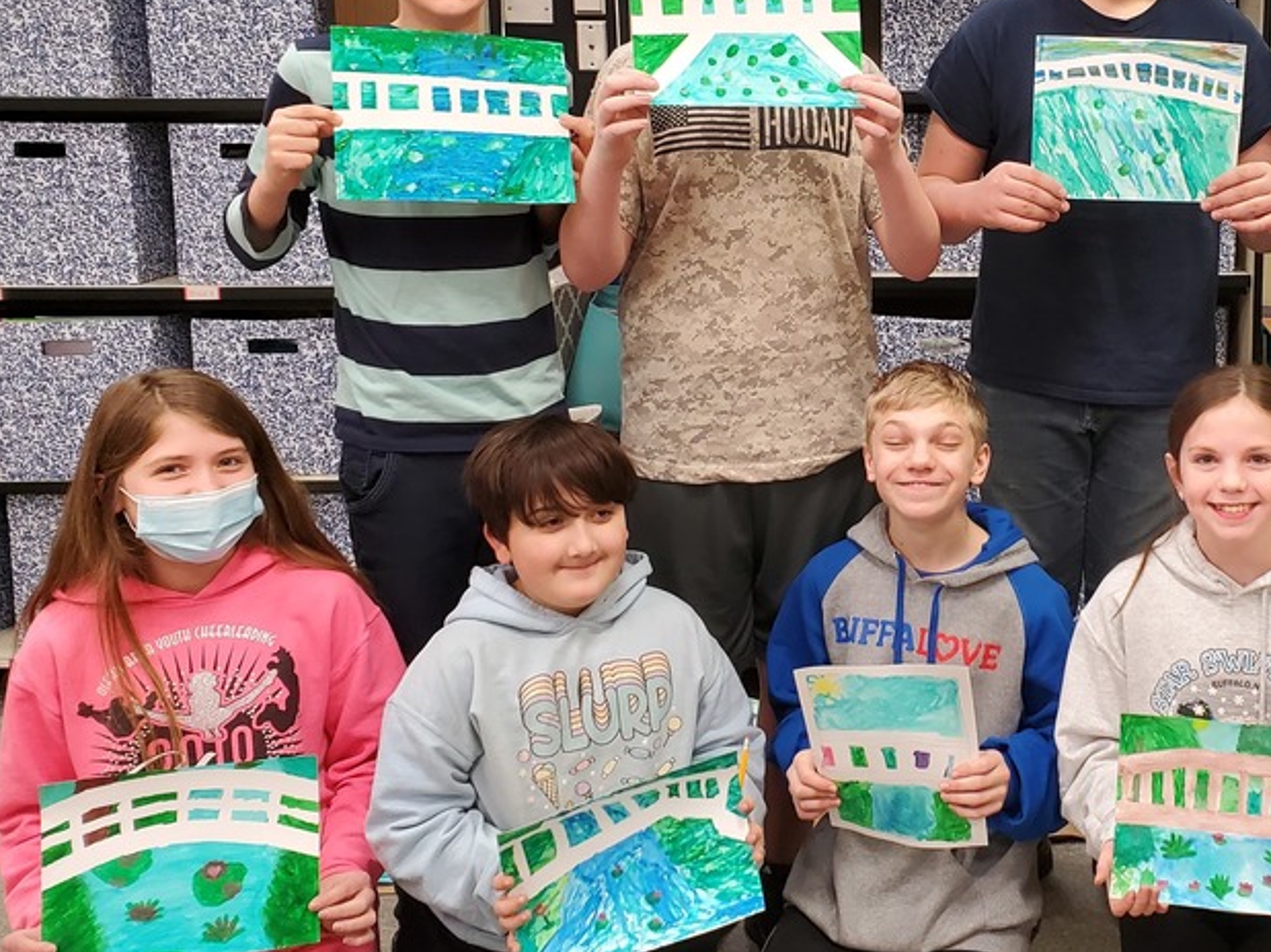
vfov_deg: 33.4
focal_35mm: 43
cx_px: 1023
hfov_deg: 41.9
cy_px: 367
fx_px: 1579
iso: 250
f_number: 2.4
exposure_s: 1/40
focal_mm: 4.3
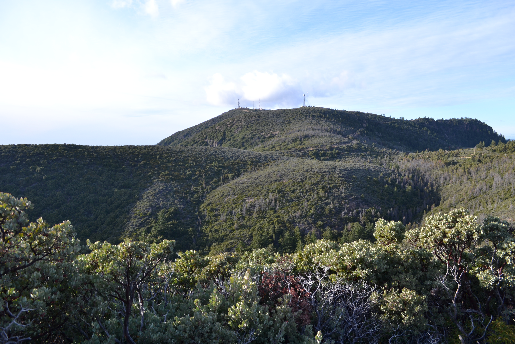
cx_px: 258
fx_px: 386
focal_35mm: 27
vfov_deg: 47.9
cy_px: 172
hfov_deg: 67.4
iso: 100
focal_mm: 18
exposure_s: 1/160
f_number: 6.3
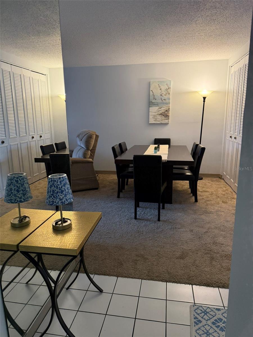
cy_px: 168
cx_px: 126
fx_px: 234
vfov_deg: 71.6
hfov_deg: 56.8
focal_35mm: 24
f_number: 1.78
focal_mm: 6.76
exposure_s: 1/60
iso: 250
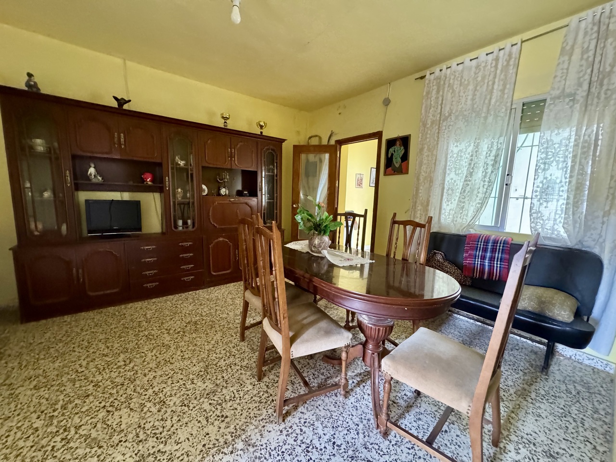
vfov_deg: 85.7
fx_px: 249
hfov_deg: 102.1
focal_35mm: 14
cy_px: 231
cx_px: 308
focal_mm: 2.22
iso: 1250
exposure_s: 1/60
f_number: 2.2
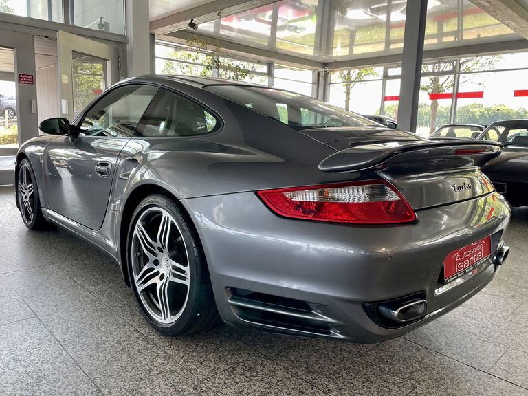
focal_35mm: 26
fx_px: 397
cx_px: 264
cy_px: 198
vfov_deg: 53.1
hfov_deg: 67.3
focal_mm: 4.2
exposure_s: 1/121
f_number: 1.6
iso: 80
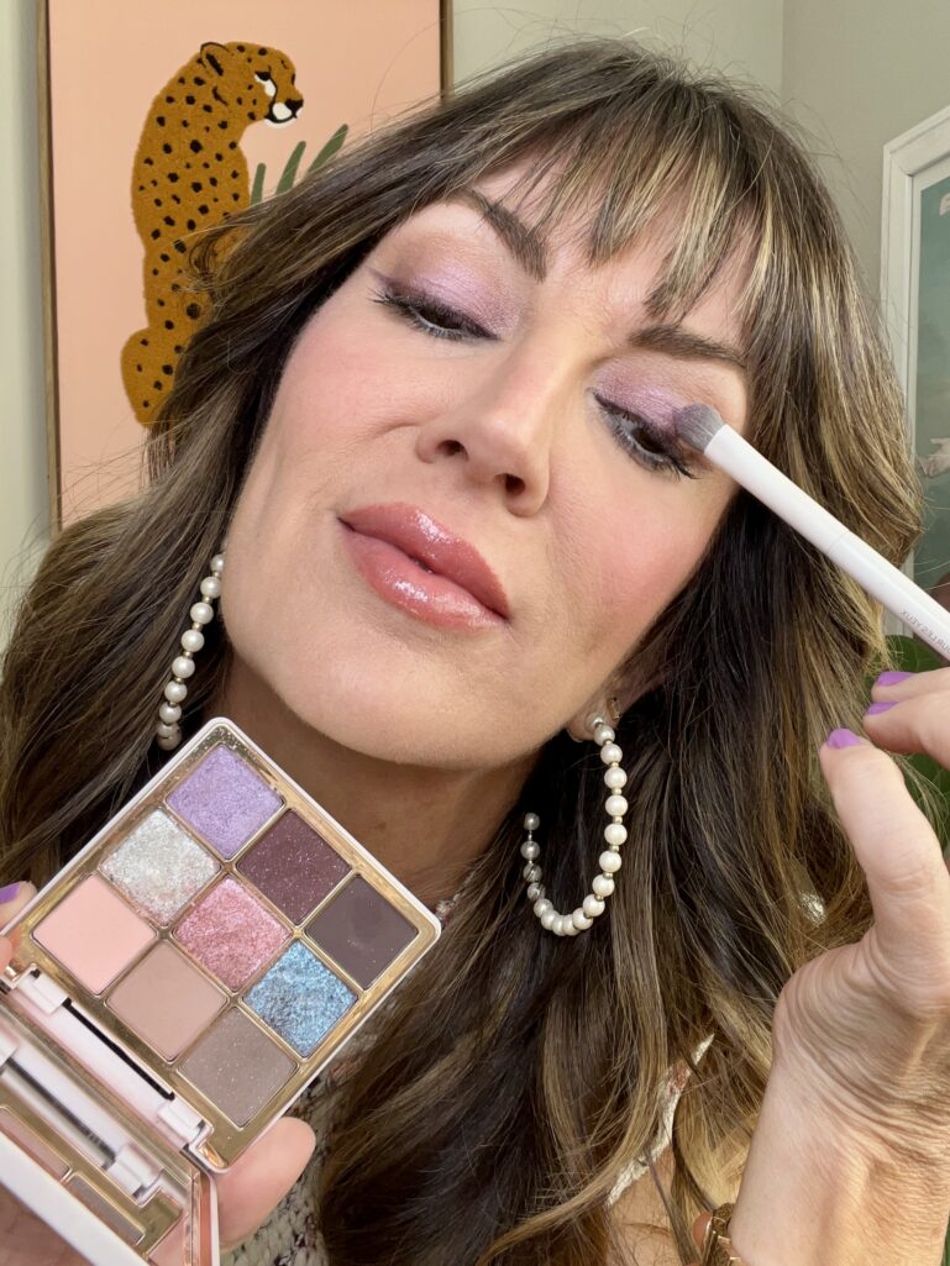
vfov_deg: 60.0
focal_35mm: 30
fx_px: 1098
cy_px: 633
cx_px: 475
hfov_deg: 46.8
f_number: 2.2
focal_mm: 2.71
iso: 40
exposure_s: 1/121
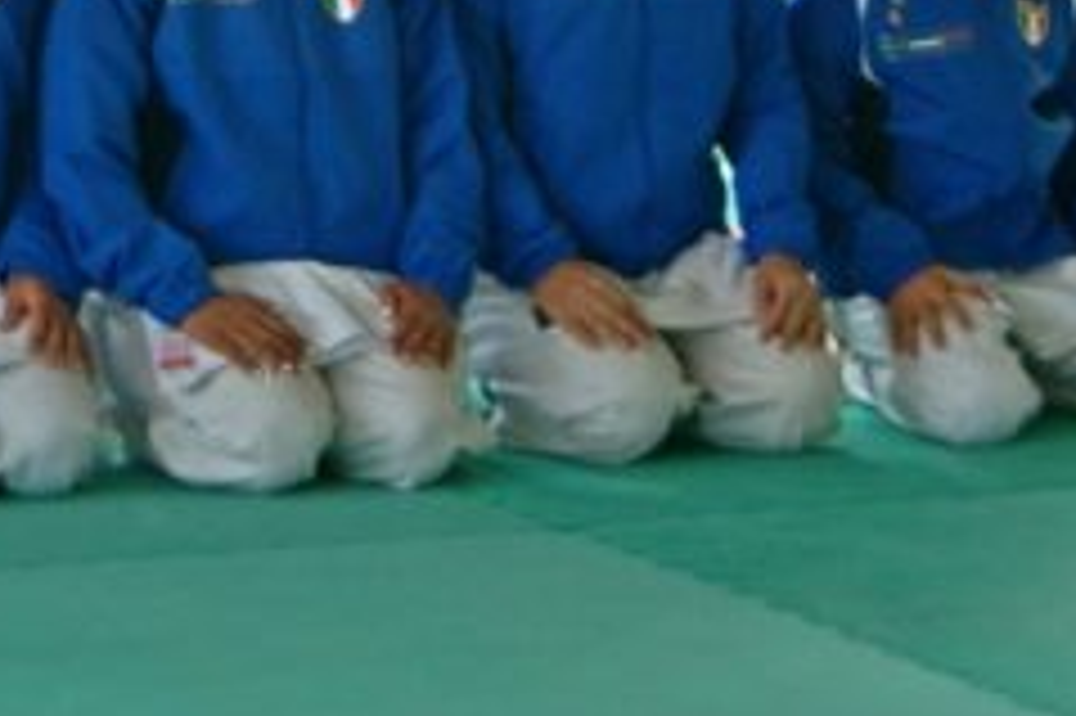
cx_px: -153
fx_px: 3913
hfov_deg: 15.2
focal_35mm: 131
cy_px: -315
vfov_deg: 10.2
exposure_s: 1/60
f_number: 4.5
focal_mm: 30
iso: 125
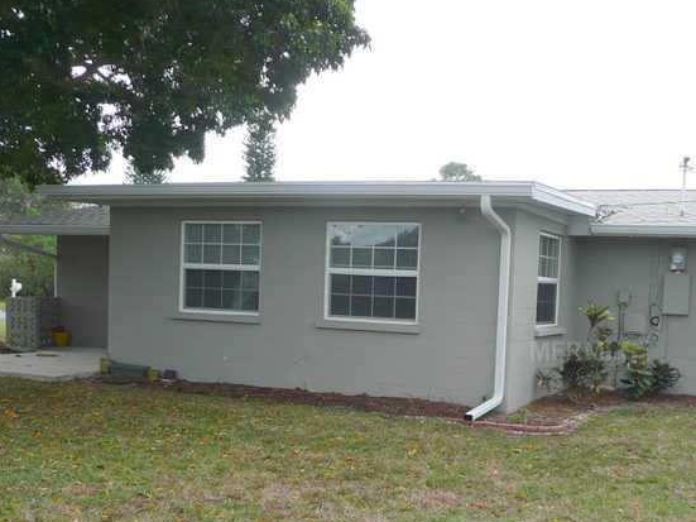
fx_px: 905
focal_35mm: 45
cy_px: 351
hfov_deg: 41.8
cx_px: 426
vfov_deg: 31.9
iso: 100
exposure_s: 1/160
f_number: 3.3
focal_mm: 4.6
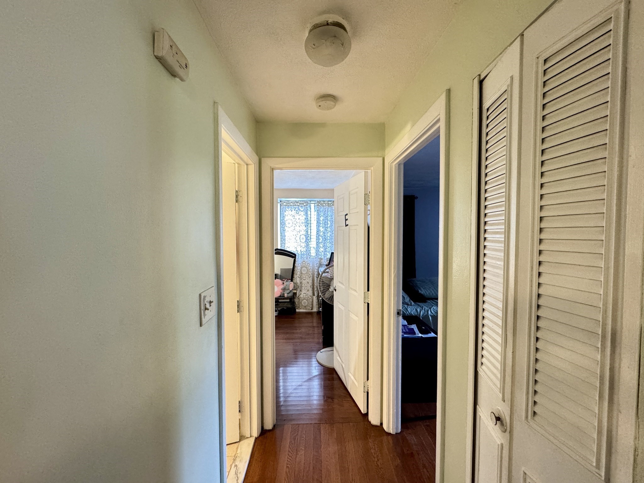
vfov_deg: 85.7
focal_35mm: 14
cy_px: 242
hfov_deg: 102.1
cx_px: 322
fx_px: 260
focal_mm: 2.22
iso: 640
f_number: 2.2
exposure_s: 1/60
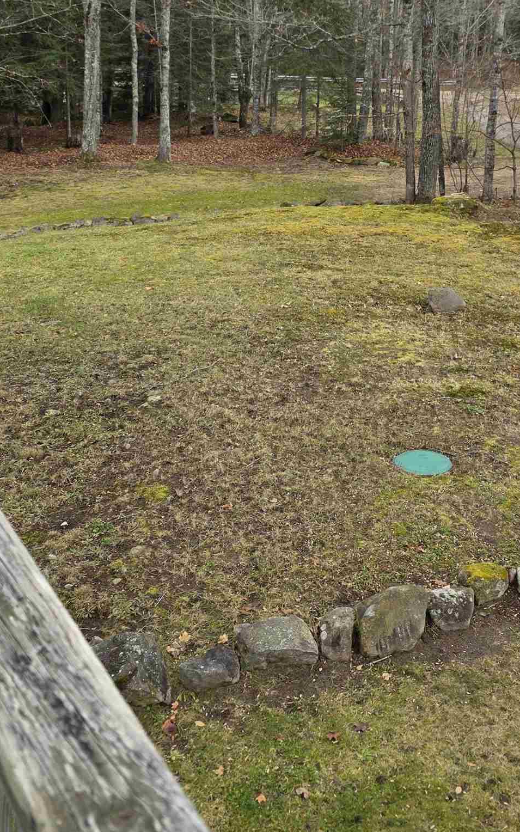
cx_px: 389
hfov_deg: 26.0
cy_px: 226
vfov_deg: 40.1
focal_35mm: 49
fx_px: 1111
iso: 25
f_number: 1.7
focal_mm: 6.3
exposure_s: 1/359
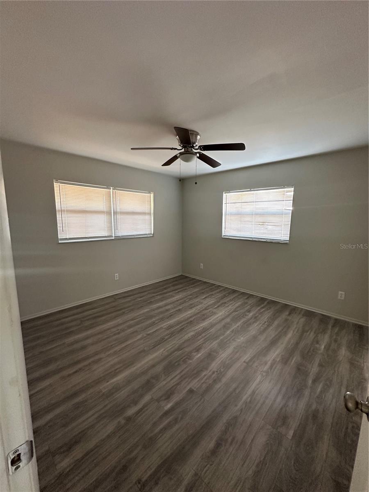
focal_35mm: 14
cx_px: 184
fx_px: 199
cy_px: 246
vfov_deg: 102.1
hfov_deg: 85.7
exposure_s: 1/60
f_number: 2.2
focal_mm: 2.22
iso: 400
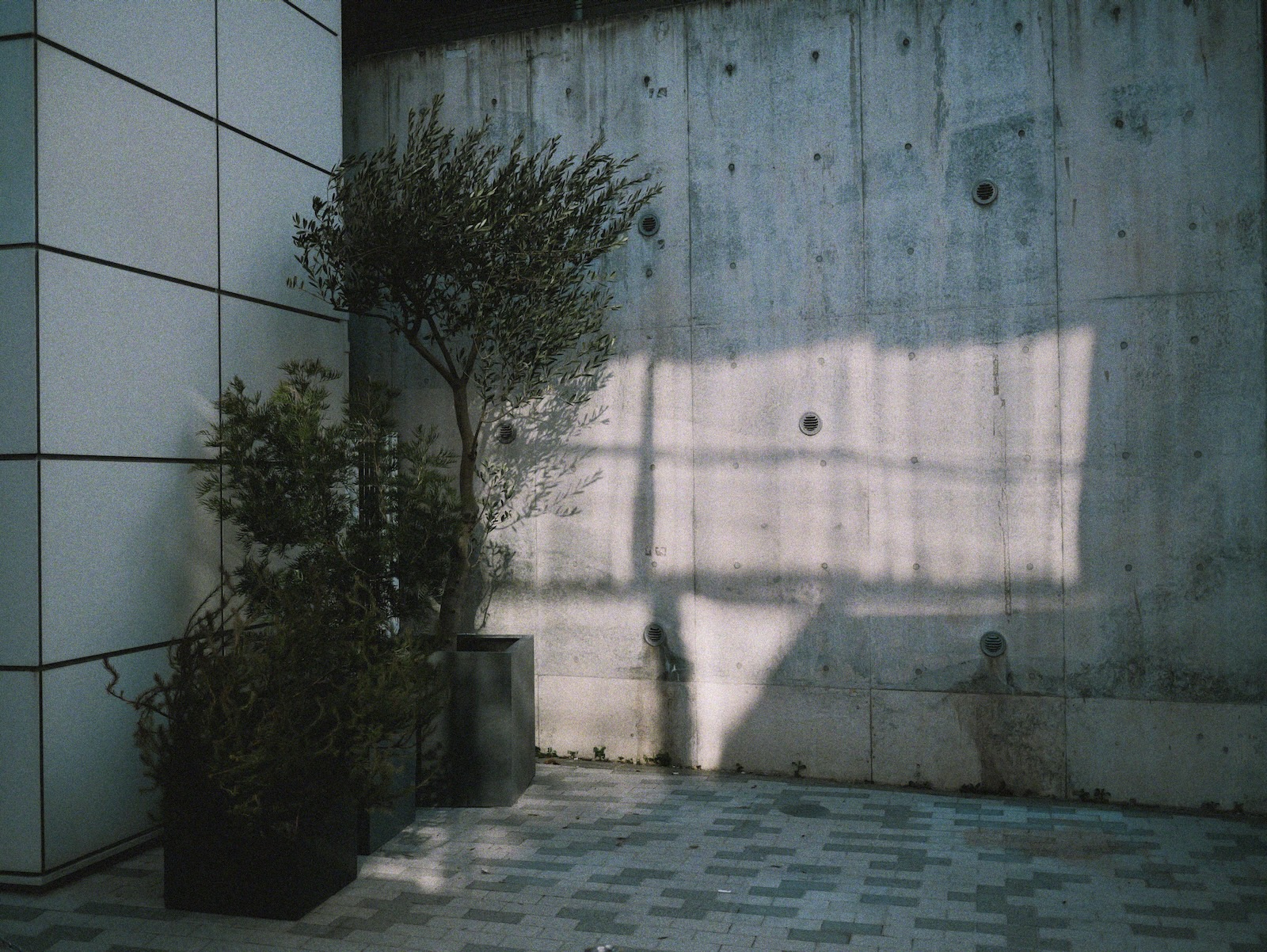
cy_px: 476
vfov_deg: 36.0
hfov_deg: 46.8
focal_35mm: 40
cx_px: 634
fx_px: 1465
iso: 100
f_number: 1.7
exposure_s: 1/2000
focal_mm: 20
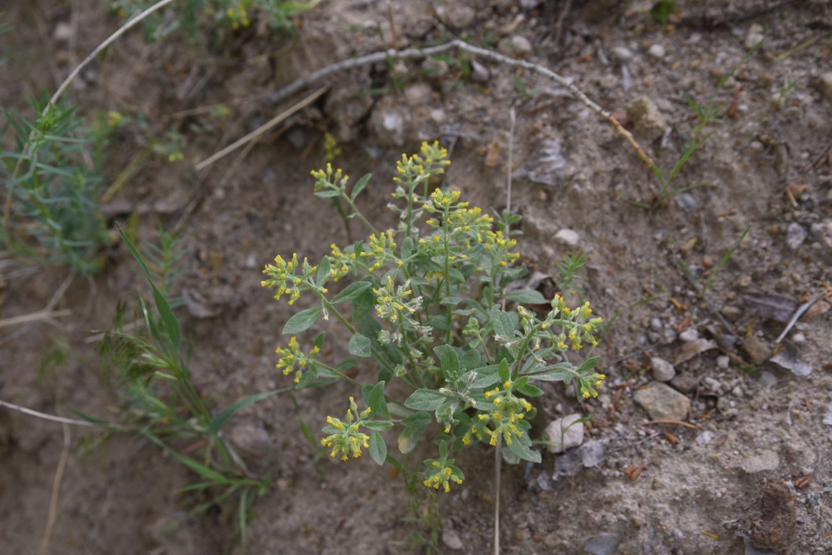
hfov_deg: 39.6
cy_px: 278
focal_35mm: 50
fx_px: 1156
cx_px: 416
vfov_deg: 27.0
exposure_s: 1/160
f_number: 6.3
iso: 320
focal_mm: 50
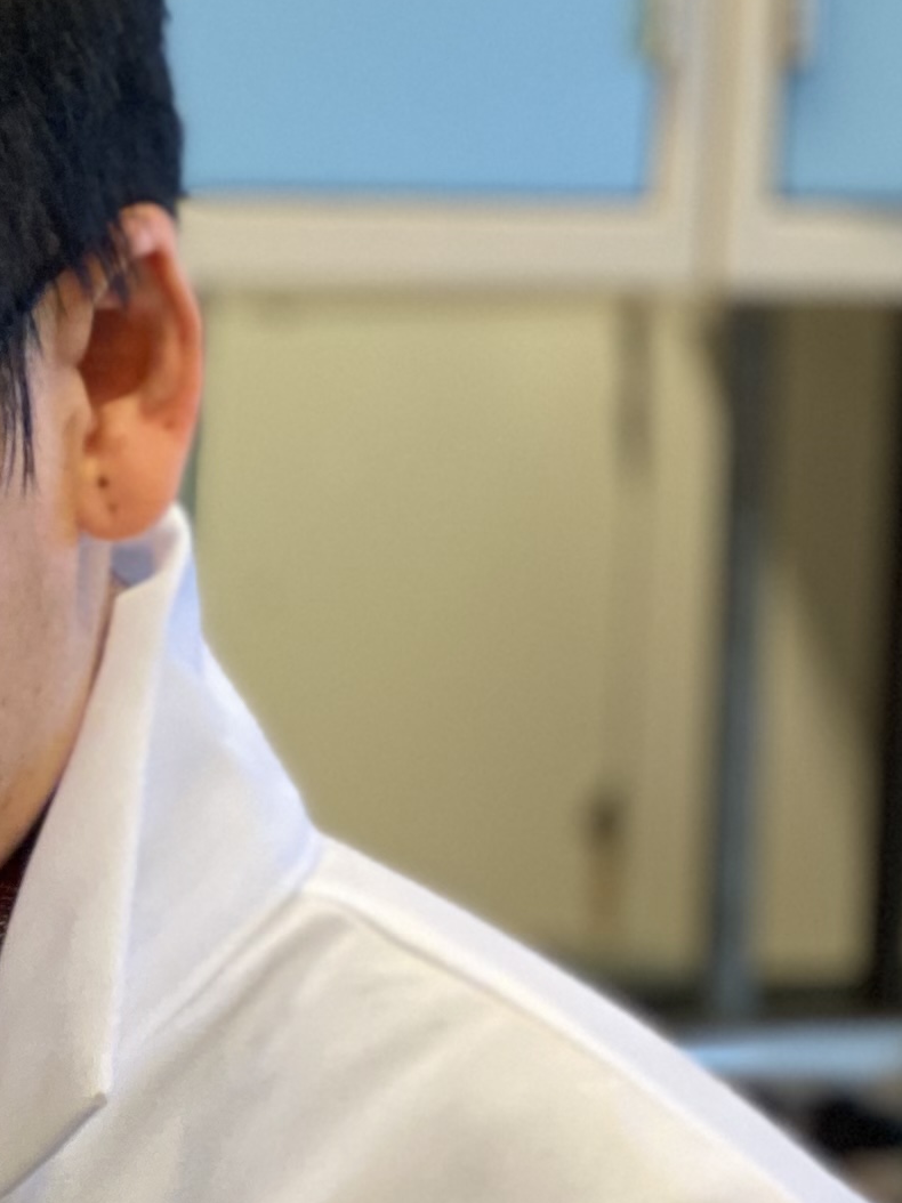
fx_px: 6917
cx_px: -1343
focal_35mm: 199
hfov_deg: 7.0
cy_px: 1491
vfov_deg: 9.8
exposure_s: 1/40
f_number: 2
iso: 125
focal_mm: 6
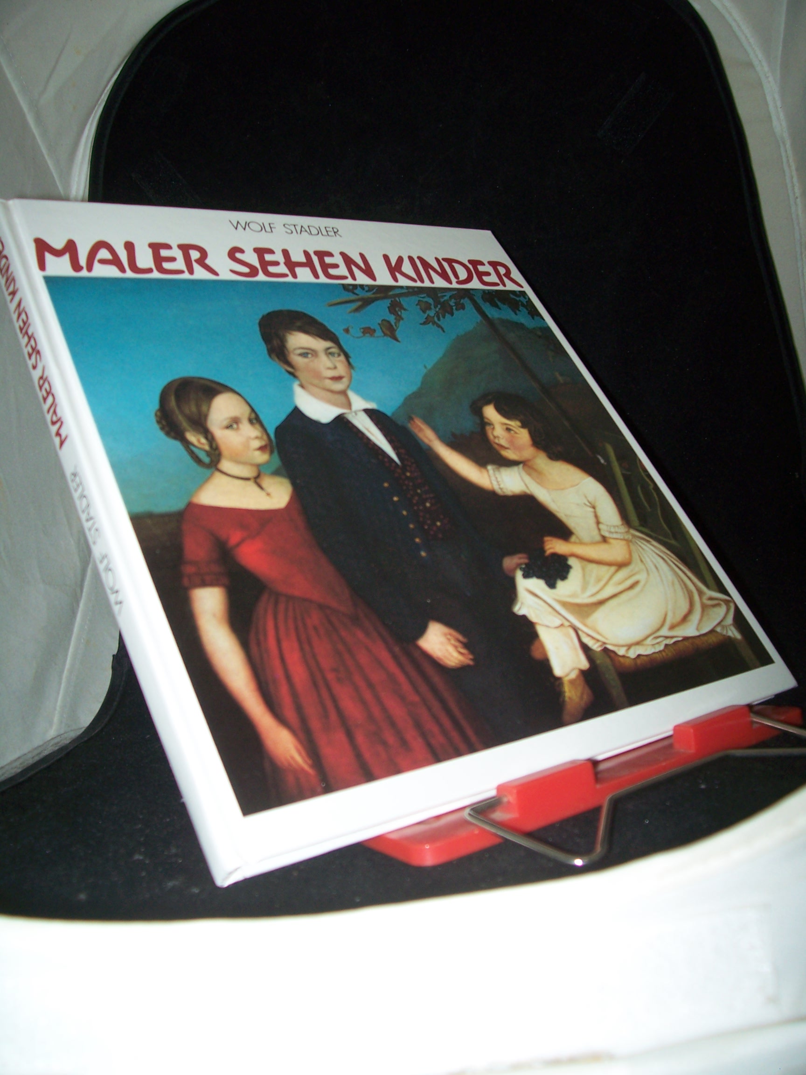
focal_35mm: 34
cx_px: 403
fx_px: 1056
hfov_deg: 41.8
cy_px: 538
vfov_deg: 54.0
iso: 80
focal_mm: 5.6
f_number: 2.7
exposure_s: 1/60
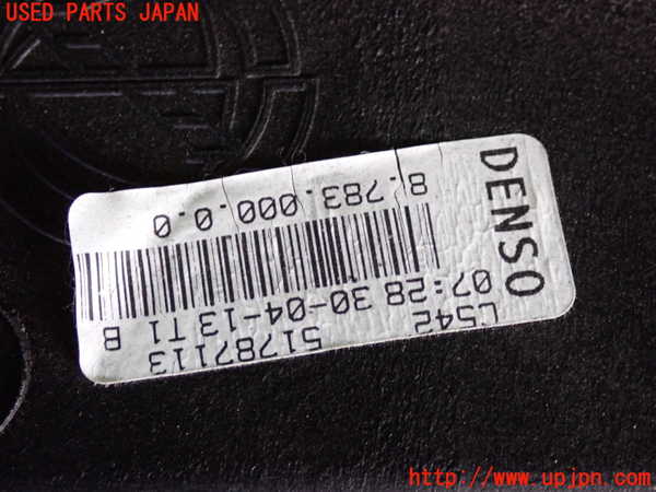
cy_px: 246
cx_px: 328
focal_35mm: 82
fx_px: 1554
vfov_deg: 18.0
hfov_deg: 23.8
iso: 800
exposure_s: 1/80
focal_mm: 14.62
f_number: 4.3
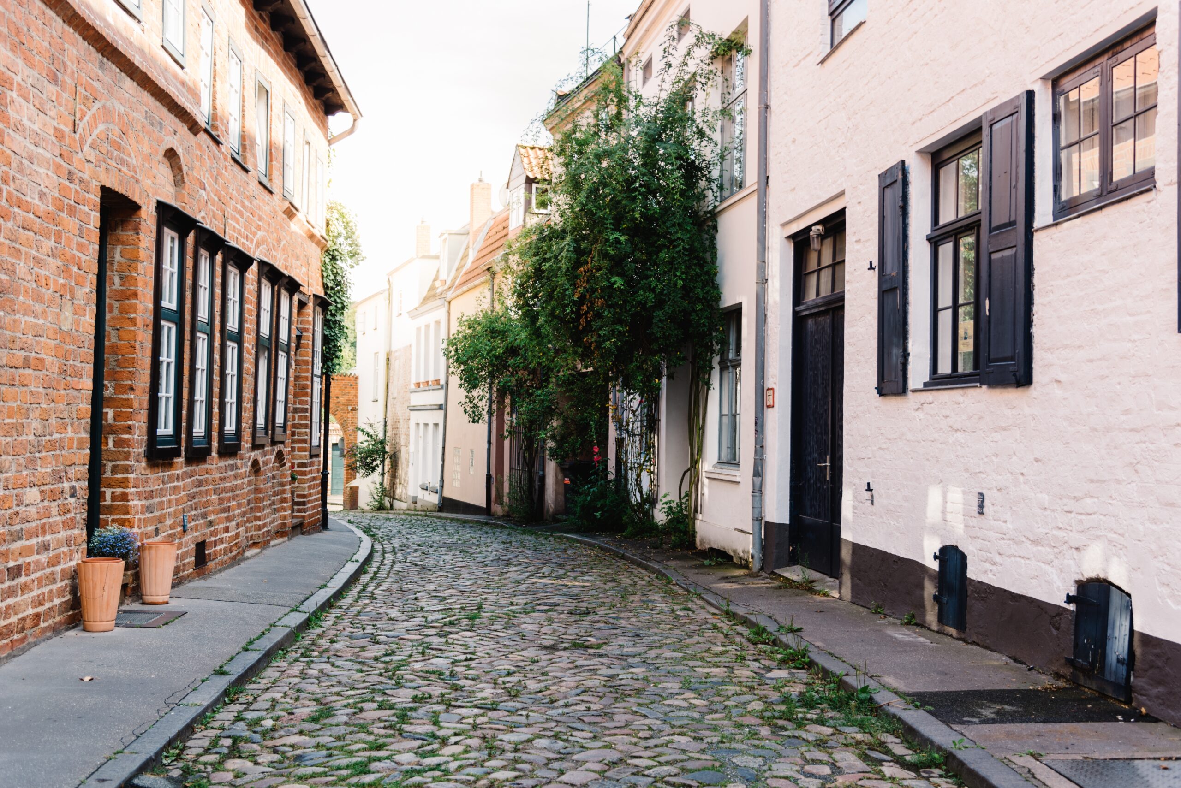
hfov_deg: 48.4
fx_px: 1313
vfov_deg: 33.4
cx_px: 590
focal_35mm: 40
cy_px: 394
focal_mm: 40
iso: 100
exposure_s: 1/100
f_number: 4.5
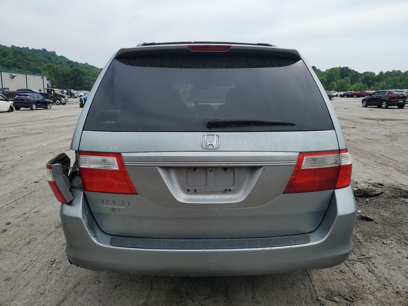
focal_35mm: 26
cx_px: 204
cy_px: 153
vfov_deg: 53.1
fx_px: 306
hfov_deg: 67.3
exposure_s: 1/3333
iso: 50
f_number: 1.5
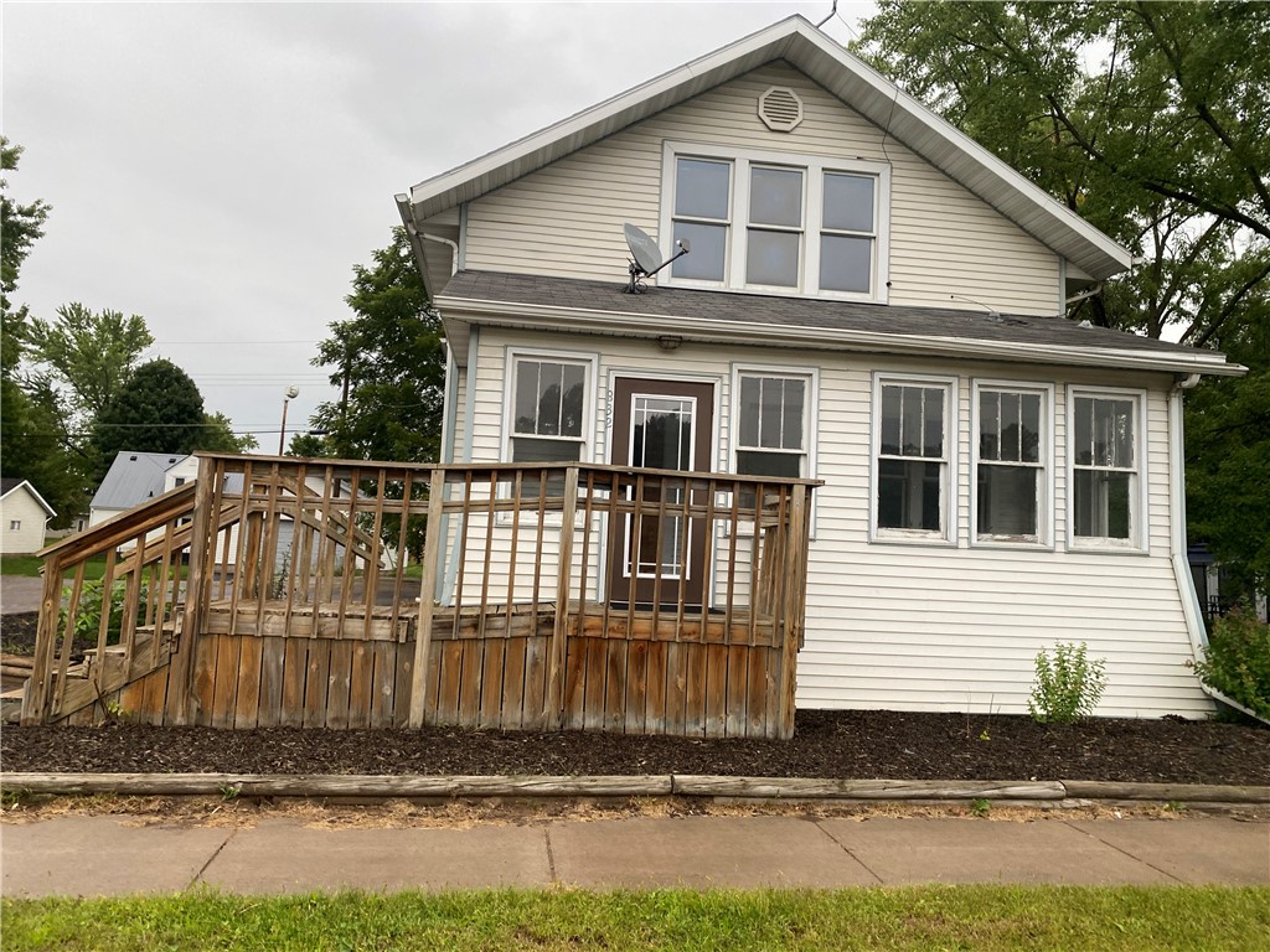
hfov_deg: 67.3
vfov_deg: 53.1
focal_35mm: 26
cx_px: 635
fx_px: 954
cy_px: 476
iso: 100
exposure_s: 1/121
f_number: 1.8
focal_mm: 4.25
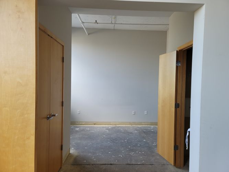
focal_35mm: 25
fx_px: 165
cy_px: 86
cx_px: 114
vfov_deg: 54.9
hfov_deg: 69.4
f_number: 1.8
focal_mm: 7
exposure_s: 1/120
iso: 80
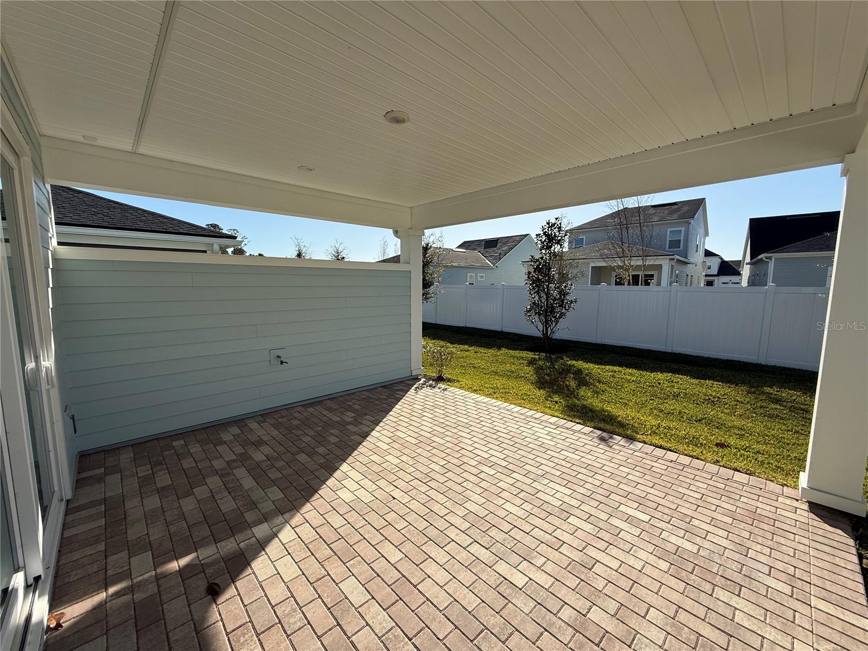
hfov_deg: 102.1
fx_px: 351
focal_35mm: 14
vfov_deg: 85.7
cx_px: 434
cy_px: 326
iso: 50
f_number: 2.2
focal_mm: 2.22
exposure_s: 1/2320
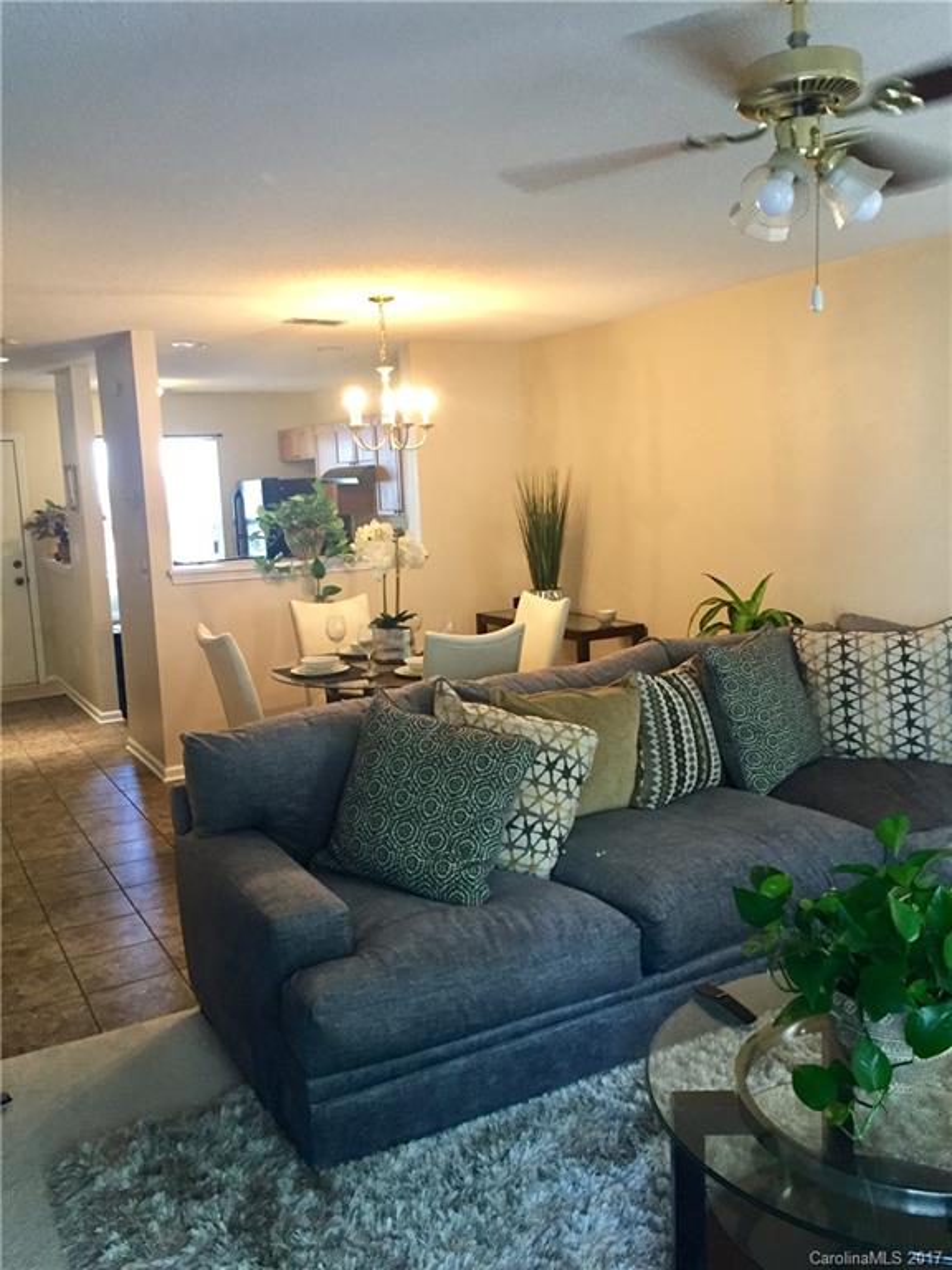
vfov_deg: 61.7
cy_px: 635
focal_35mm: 29
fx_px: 1063
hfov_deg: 48.2
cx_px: 476
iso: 160
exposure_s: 1/30
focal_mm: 4.15
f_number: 2.2
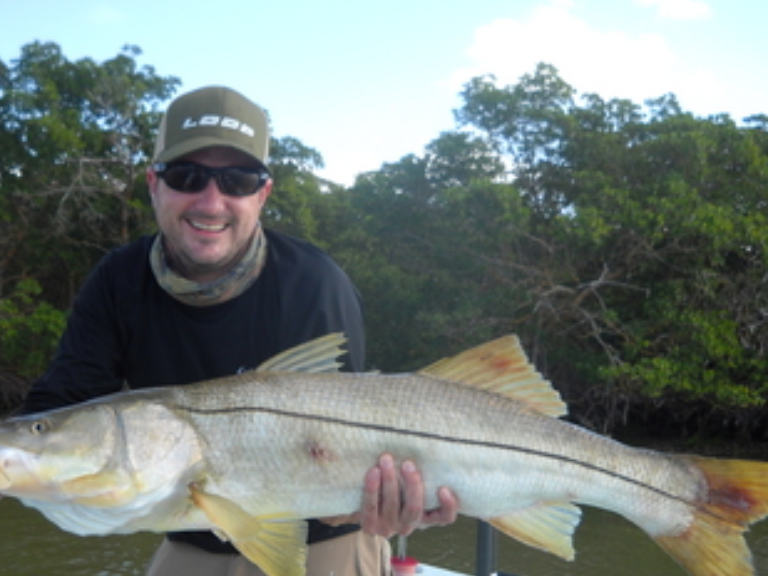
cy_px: 350
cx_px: 316
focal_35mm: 53
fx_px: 1176
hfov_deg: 36.1
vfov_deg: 27.5
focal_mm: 6.72
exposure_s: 1/323
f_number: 3.1
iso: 64
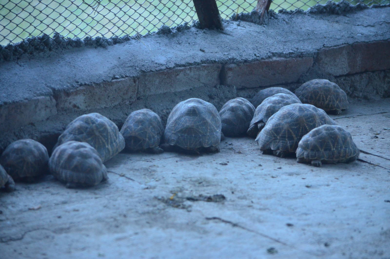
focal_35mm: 180
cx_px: 195
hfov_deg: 11.4
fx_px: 1946
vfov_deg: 7.6
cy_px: 130
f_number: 4.8
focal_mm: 120
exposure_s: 1/25
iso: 2000
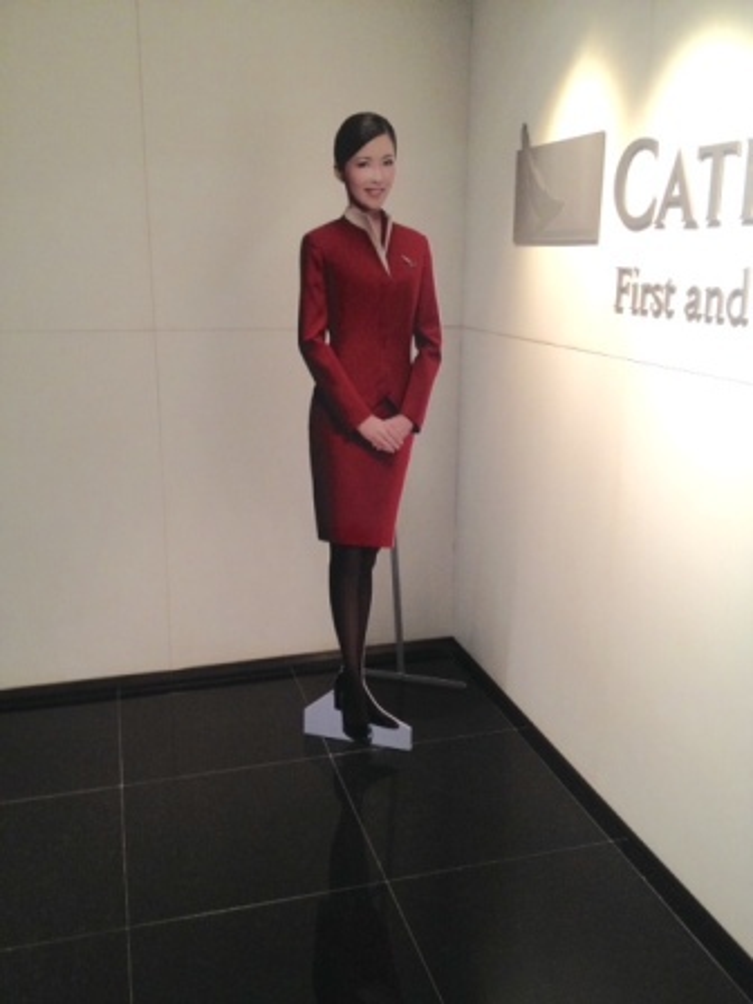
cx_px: 376
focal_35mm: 35
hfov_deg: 40.7
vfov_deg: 52.6
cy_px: 502
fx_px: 1015
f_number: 2.4
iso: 160
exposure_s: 1/20
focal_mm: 4.28
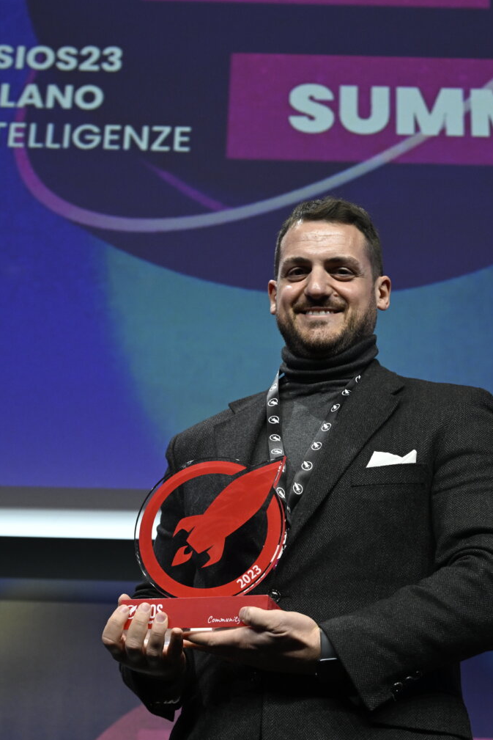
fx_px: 1437
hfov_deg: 19.4
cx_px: 315
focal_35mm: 70
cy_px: 373
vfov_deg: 28.8
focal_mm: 46
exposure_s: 1/200
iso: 1600
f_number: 4.5
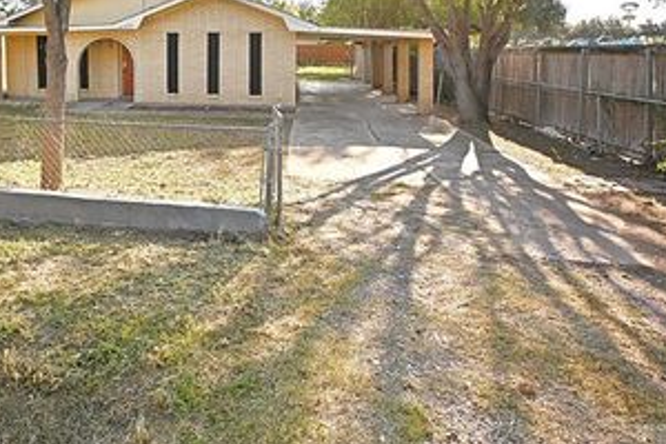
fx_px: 555
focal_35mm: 30
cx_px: 180
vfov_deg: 41.5
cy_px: 81
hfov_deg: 59.2
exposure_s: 1/500
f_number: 3.5
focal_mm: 12
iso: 100
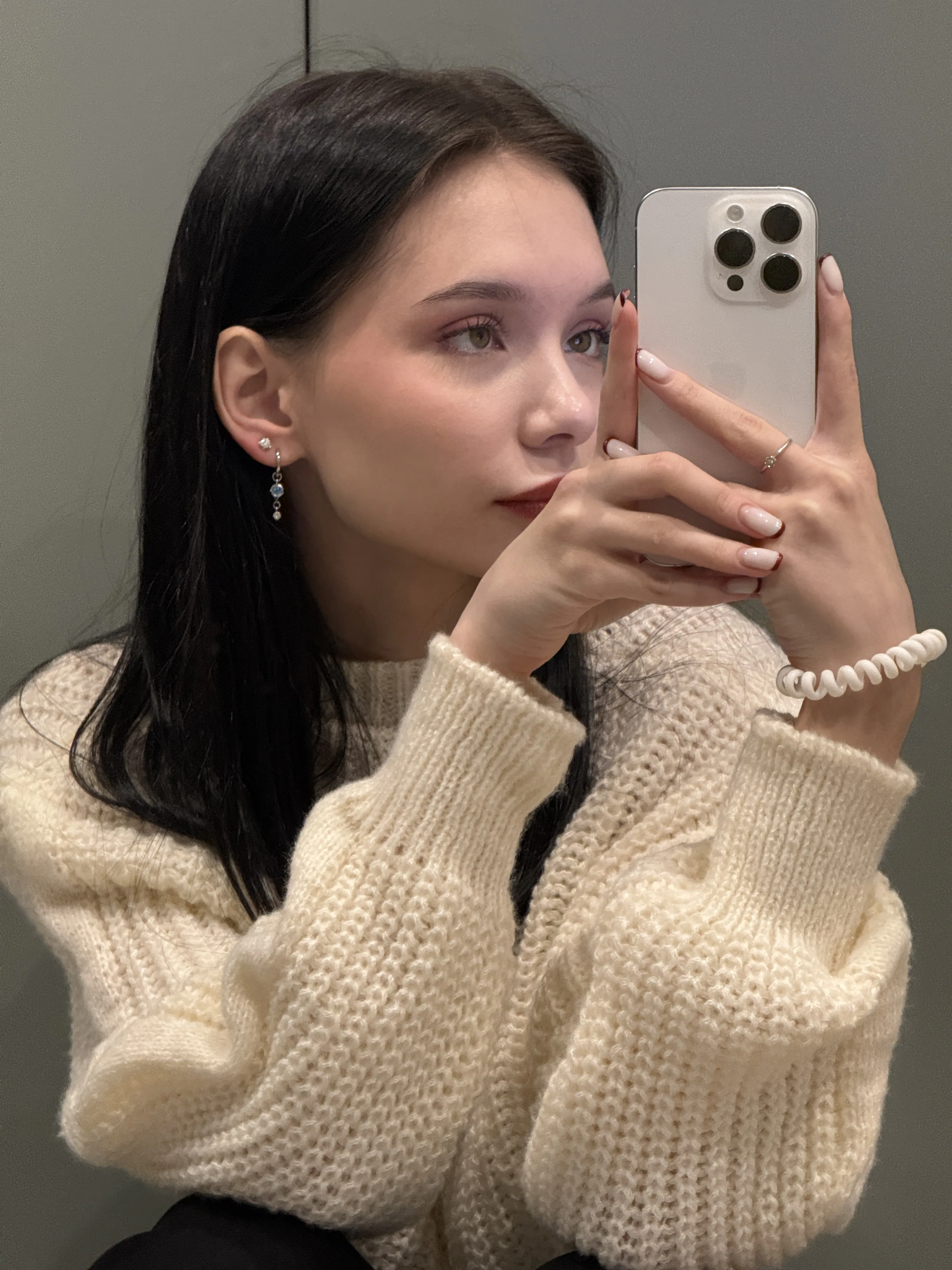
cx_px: 476
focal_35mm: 120
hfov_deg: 12.3
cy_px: 635
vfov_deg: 16.4
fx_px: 4400
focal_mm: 15.66
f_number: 2.8
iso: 800
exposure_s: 1/49
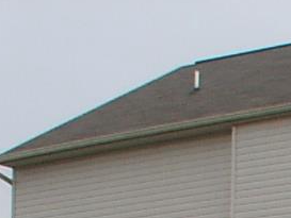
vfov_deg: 6.3
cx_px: 555
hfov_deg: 8.7
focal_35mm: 217
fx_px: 1825
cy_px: 633
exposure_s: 1/150
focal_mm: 5.8
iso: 100
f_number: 6.2
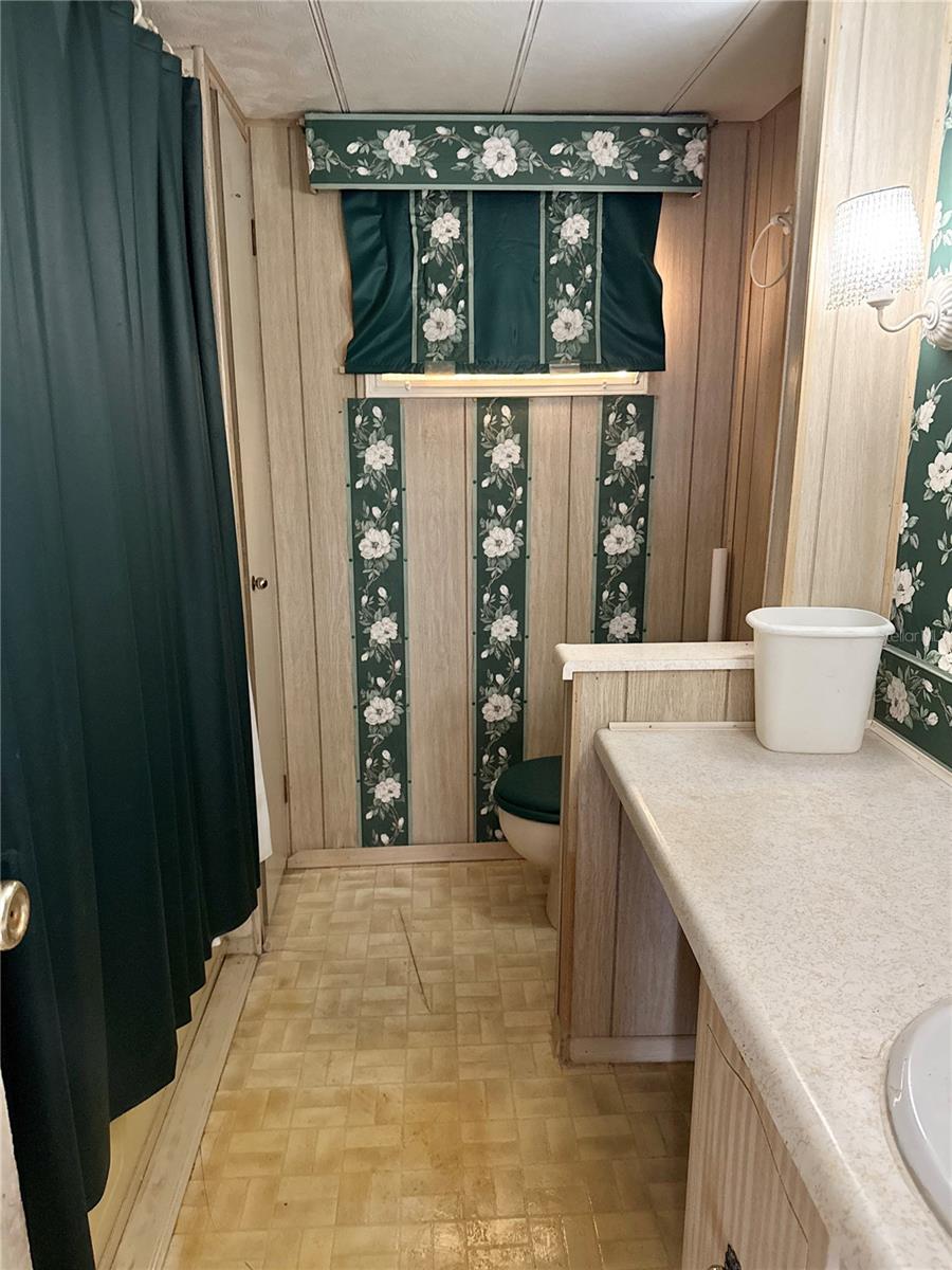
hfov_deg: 56.8
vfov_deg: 71.6
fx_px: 880
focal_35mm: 24
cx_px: 476
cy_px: 635
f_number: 1.78
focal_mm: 6.76
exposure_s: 1/30
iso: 800
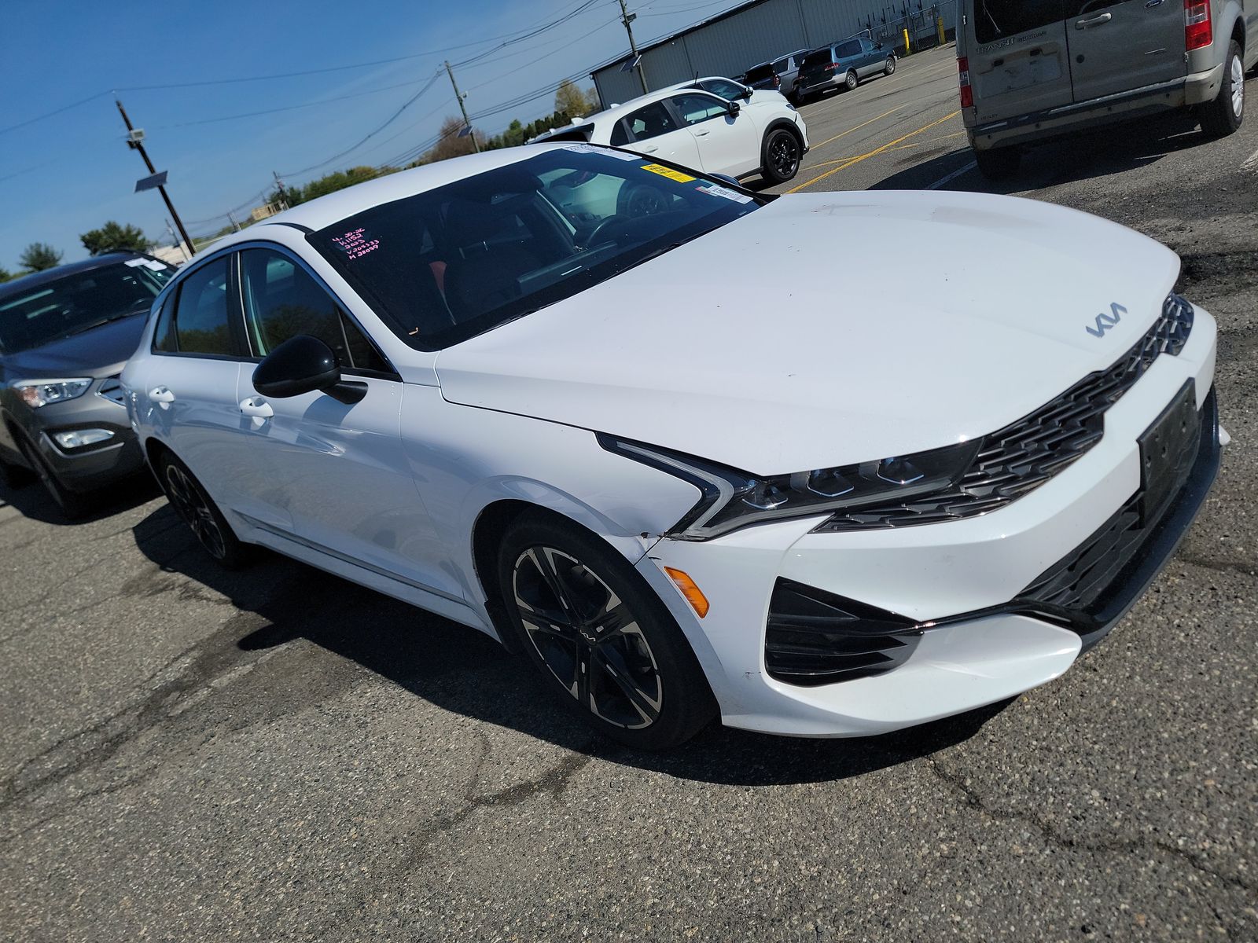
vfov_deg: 56.8
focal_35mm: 24
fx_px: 872
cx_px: 629
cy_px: 472
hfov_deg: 71.6
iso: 50
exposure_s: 1/2371
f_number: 1.8
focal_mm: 6.7
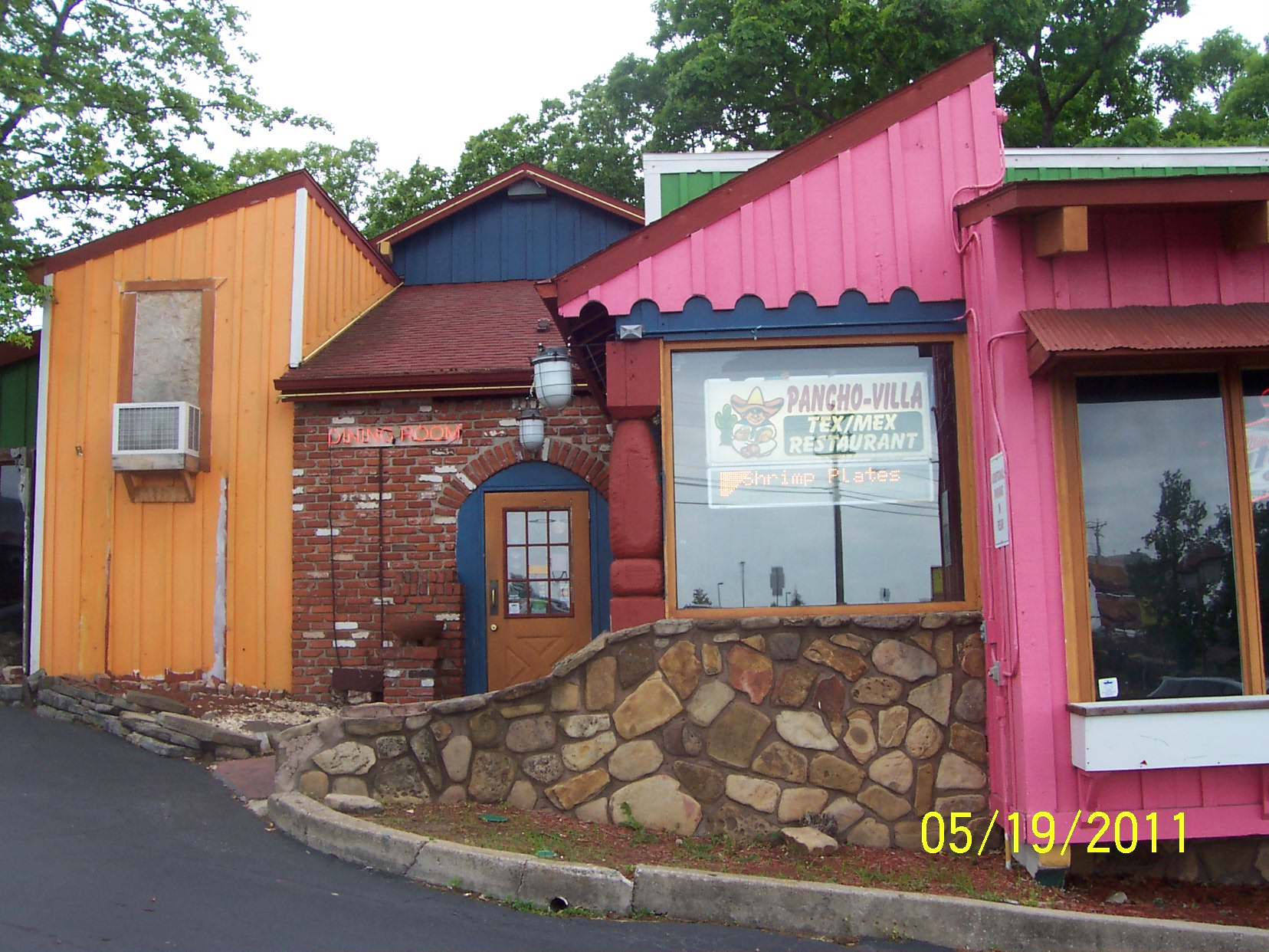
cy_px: 476
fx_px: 1356
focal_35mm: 37
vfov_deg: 38.7
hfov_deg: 50.1
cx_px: 634
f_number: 5.6
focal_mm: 5.6
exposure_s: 1/180
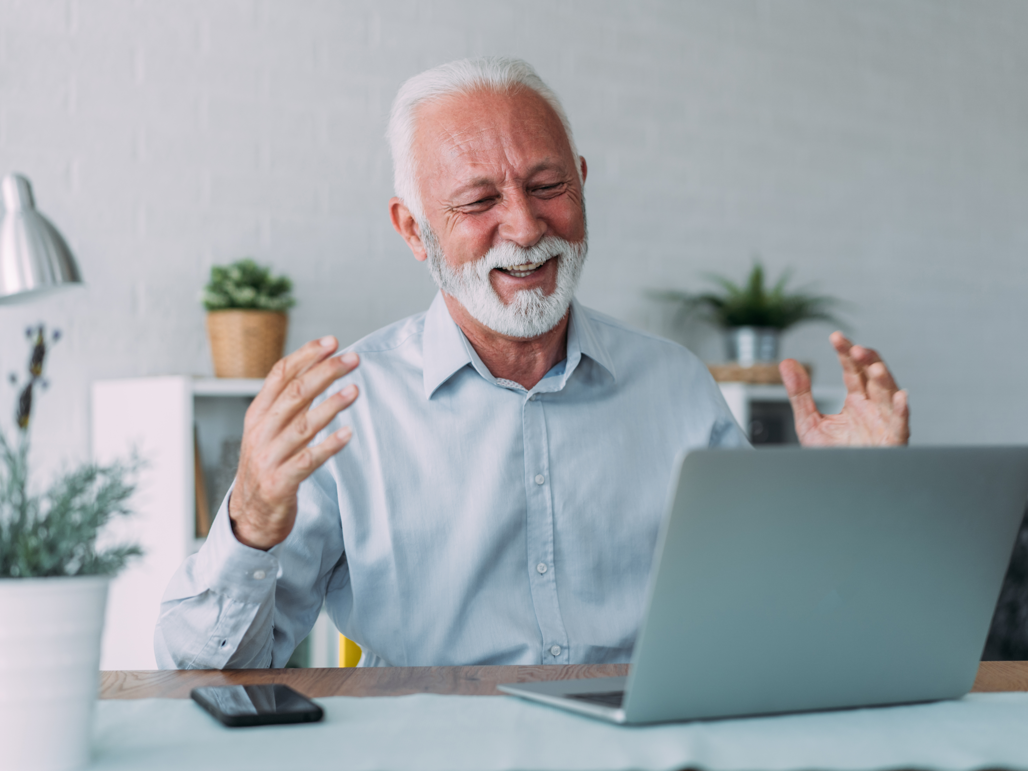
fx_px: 1782
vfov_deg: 24.4
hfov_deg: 32.2
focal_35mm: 60
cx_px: 511
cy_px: 386
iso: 400
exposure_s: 1/250
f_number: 2.2
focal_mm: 55
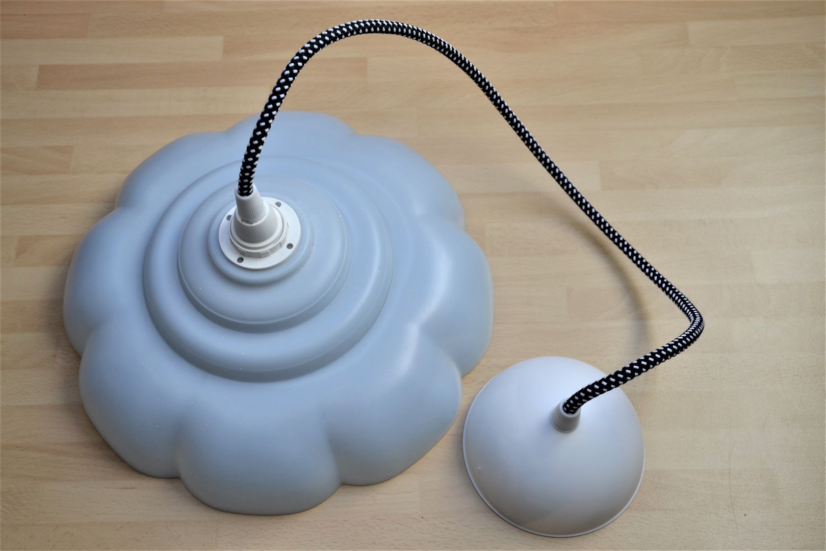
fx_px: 964
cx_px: 413
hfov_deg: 46.4
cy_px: 276
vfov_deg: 31.9
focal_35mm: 42
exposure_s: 1/125
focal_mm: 28
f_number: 5.6
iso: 125
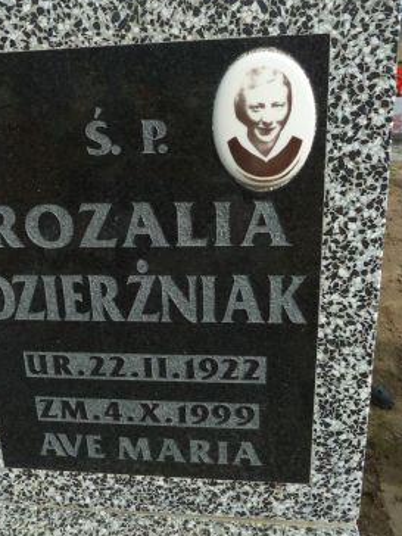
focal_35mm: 33
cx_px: 155
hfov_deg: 42.7
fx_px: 511
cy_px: 215
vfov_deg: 55.0
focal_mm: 4.1
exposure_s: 1/500
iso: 80
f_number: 4
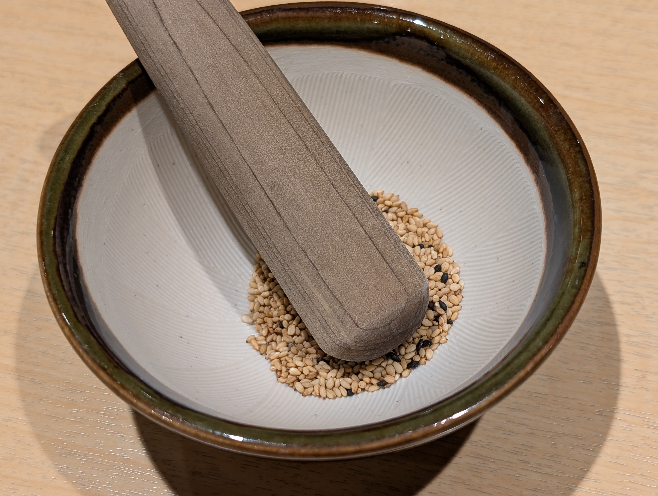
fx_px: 933
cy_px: 248
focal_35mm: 49
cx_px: 329
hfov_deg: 38.9
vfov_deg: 29.7
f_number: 1.68
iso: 23
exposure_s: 1/50
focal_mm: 6.9
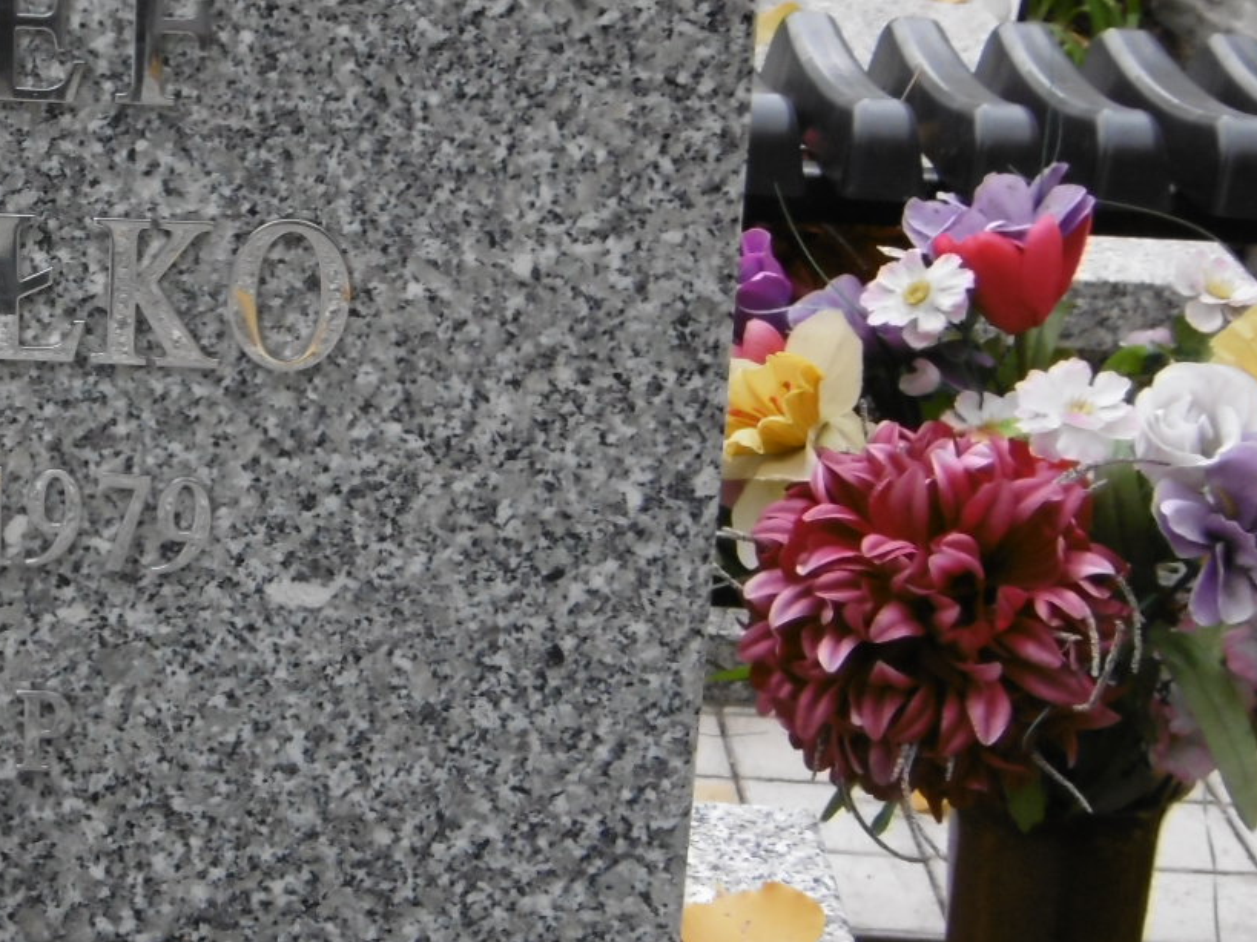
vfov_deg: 15.5
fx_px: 3449
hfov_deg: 19.9
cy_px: 258
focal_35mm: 95
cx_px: -81
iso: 250
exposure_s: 1/160
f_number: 3.7
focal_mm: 6.8
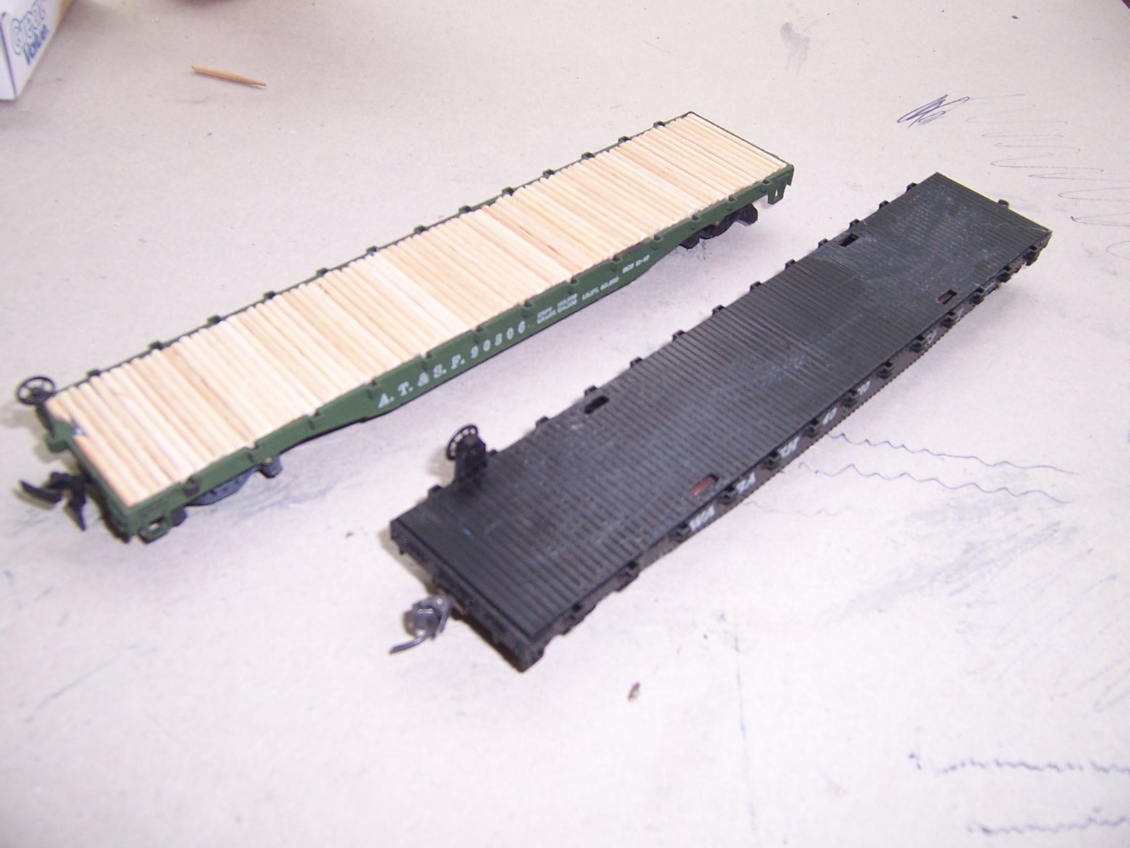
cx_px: 565
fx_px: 1077
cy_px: 424
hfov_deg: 55.4
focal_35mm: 33
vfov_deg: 42.9
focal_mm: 5.5
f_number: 3.4
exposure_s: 1/60
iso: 80
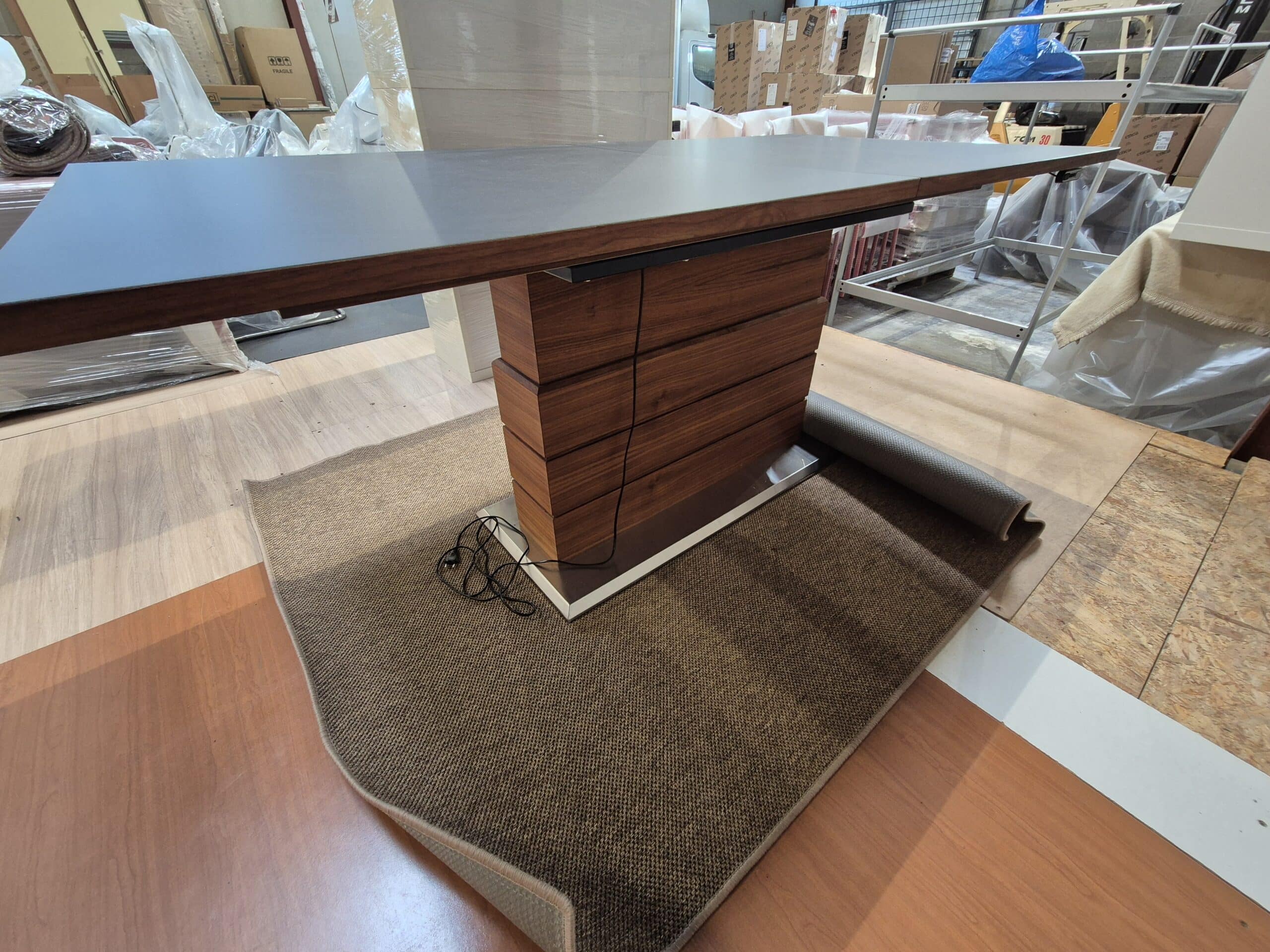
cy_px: 476
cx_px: 635
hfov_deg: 106.2
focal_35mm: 13
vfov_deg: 89.9
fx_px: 477
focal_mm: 2.2
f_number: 2.2
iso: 400
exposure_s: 1/50
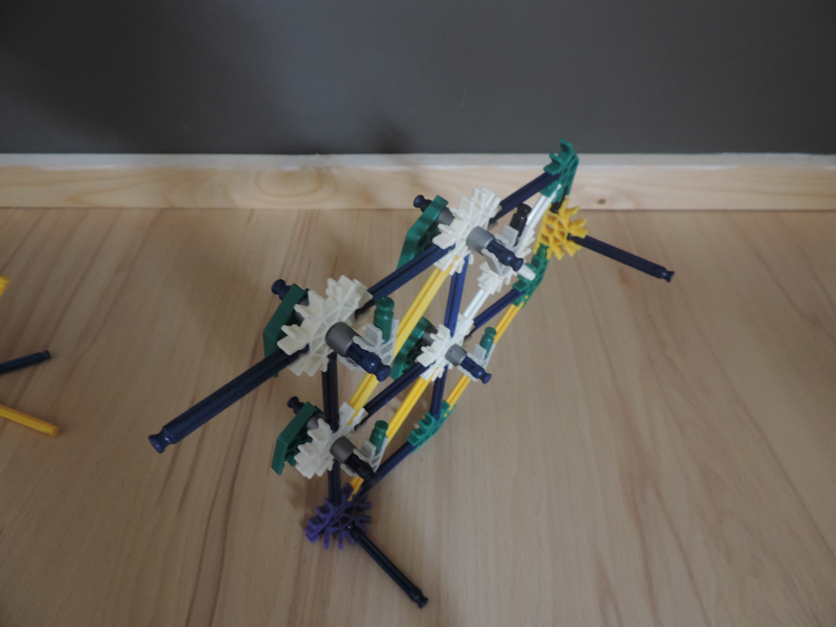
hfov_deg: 71.6
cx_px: 418
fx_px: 580
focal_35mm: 24
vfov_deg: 56.8
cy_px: 314
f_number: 3
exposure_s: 1/10
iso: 400
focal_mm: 4.3
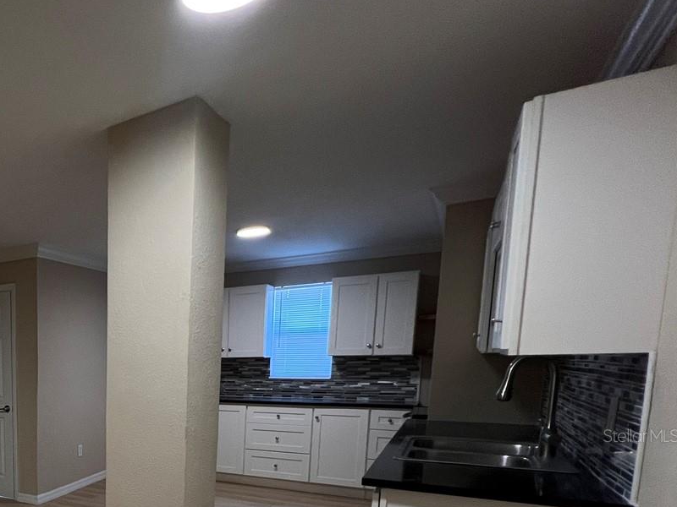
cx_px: 6
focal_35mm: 26
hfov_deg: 53.5
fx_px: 508
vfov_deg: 48.7
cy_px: 435
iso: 200
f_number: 1.8
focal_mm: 1.57
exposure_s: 1/120
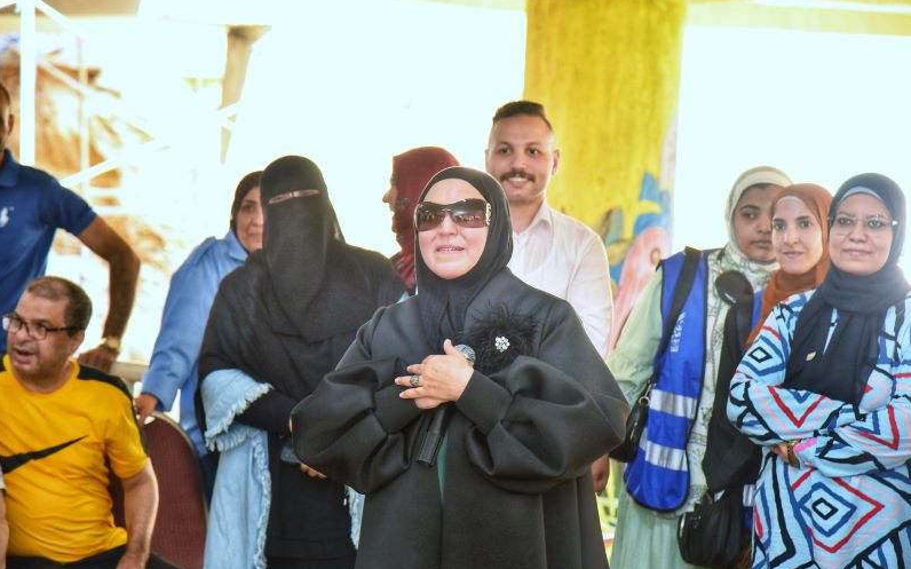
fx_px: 3053
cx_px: 456
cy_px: 302
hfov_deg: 17.0
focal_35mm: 123
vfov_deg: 10.6
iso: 1600
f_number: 5.6
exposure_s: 1/200
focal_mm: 120
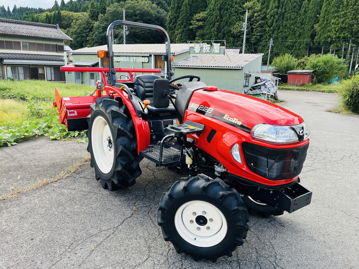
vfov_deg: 53.1
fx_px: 270
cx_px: 180
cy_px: 134
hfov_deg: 67.3
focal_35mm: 26
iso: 50
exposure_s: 1/676
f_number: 1.6
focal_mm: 5.1
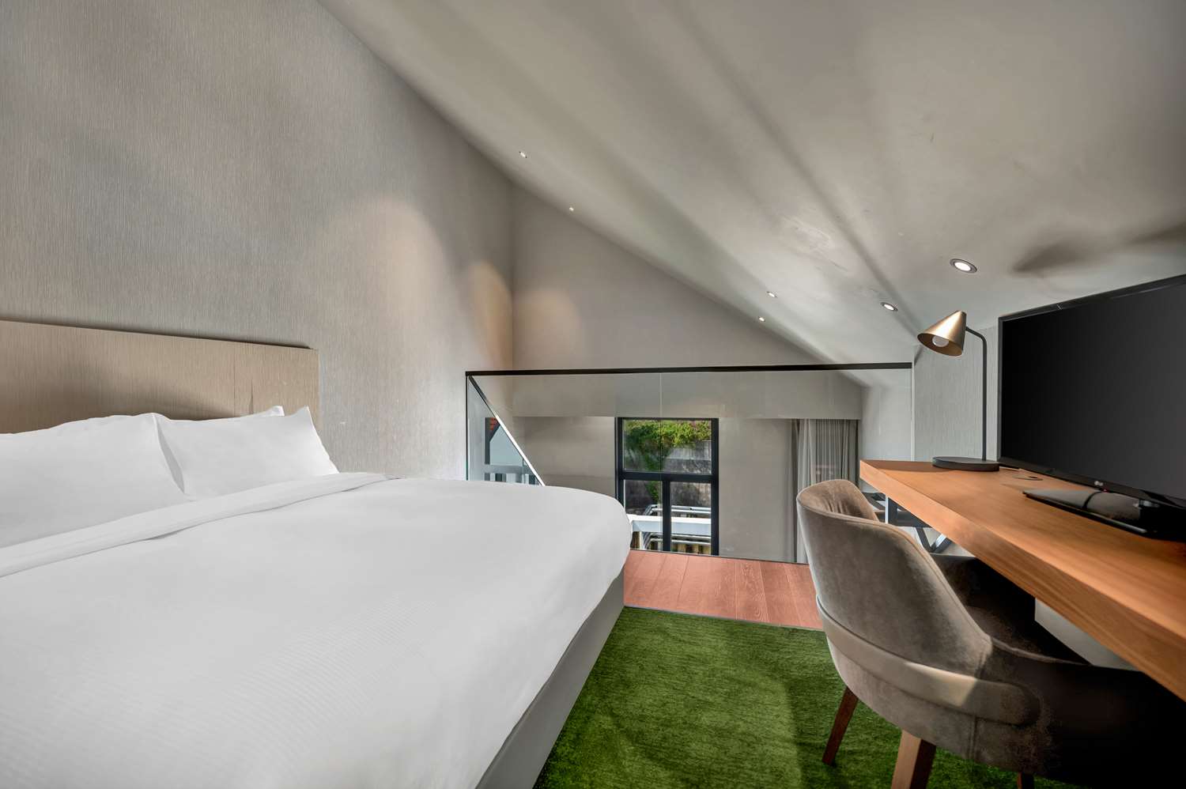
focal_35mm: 14
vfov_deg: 81.1
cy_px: 394
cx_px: 593
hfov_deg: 104.3
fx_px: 461
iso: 320
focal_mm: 14
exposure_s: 1/100
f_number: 3.2
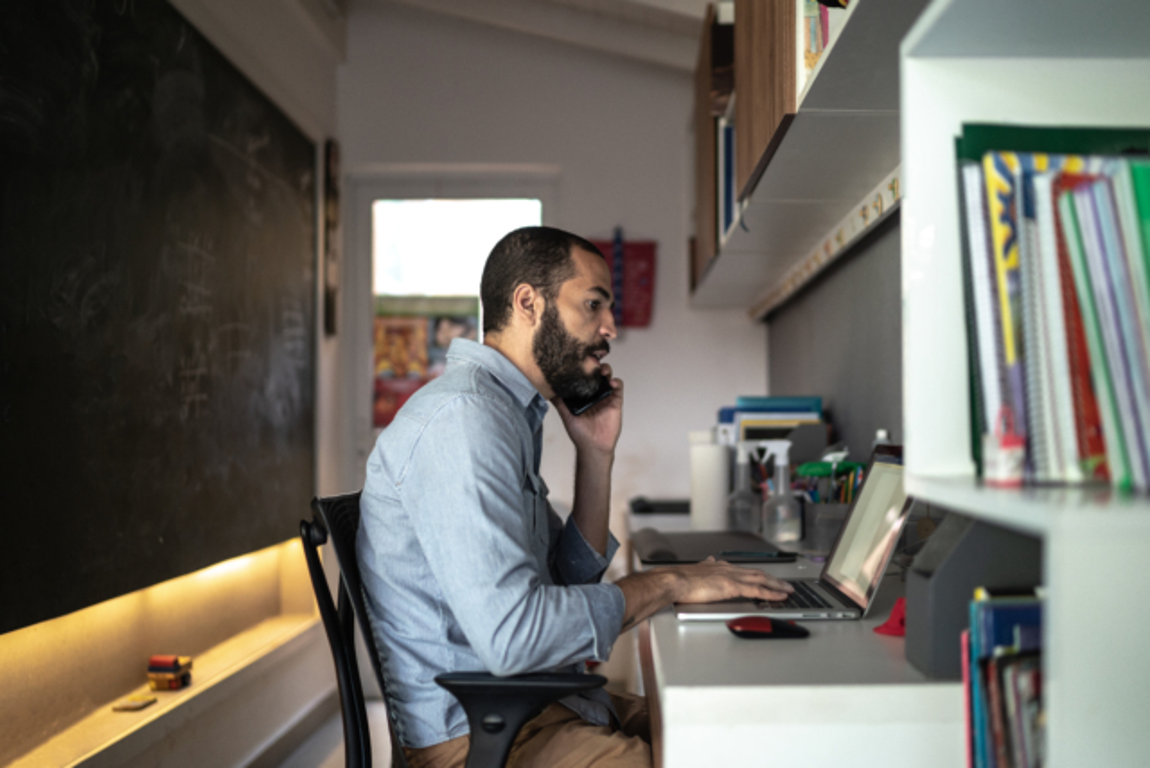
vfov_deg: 37.9
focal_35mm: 35
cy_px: 384
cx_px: 575
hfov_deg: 54.4
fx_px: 1118
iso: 640
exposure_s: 1/125
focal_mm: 35
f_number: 1.4
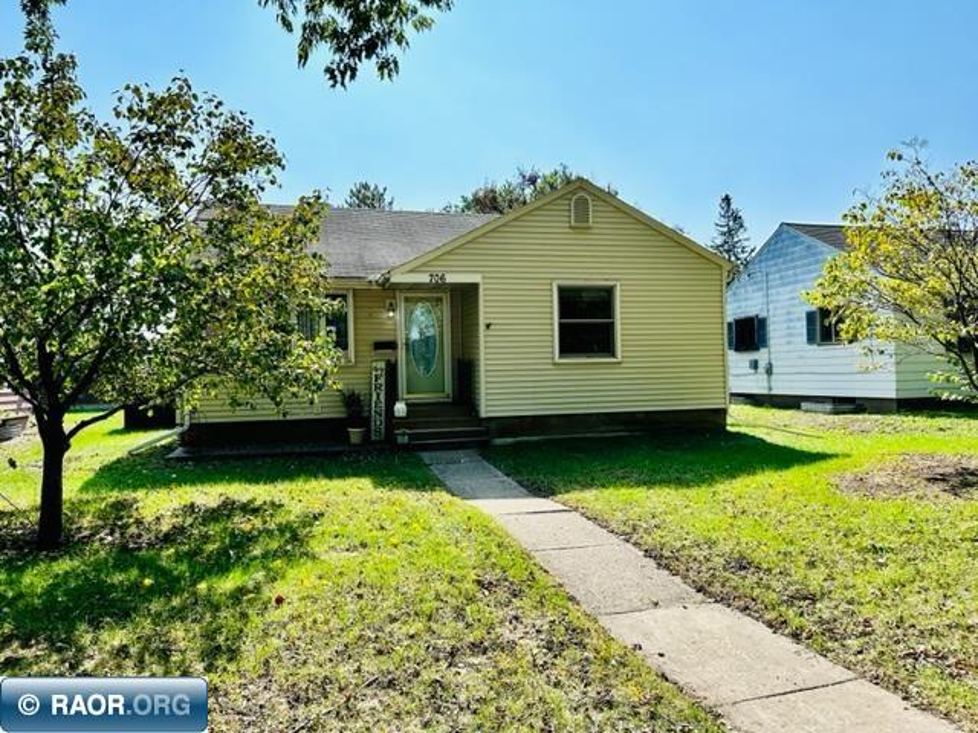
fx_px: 678
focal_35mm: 24
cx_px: 489
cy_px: 366
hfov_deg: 71.6
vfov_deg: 56.8
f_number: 1.78
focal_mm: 6.86
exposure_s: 1/3717
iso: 80
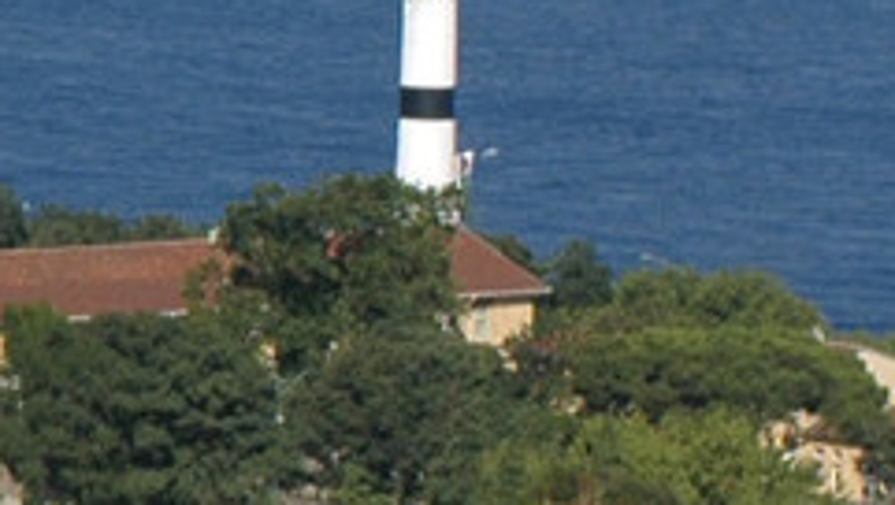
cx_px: -1909
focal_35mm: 416
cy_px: 180
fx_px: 9880
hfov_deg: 4.9
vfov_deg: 2.9
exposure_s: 1/320
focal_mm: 40
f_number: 7.1
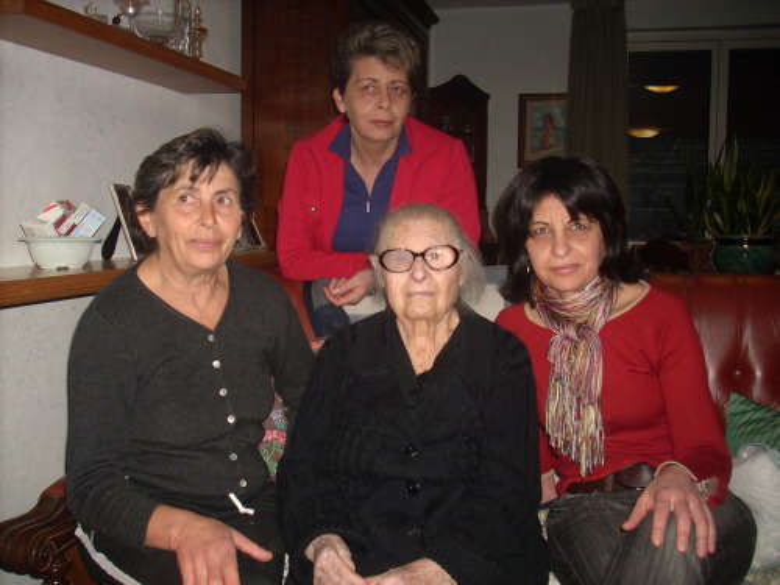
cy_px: 292
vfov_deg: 38.7
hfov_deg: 50.1
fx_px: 834
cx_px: 390
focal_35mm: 37
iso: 100
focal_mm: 6.2
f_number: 2.8
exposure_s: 1/60
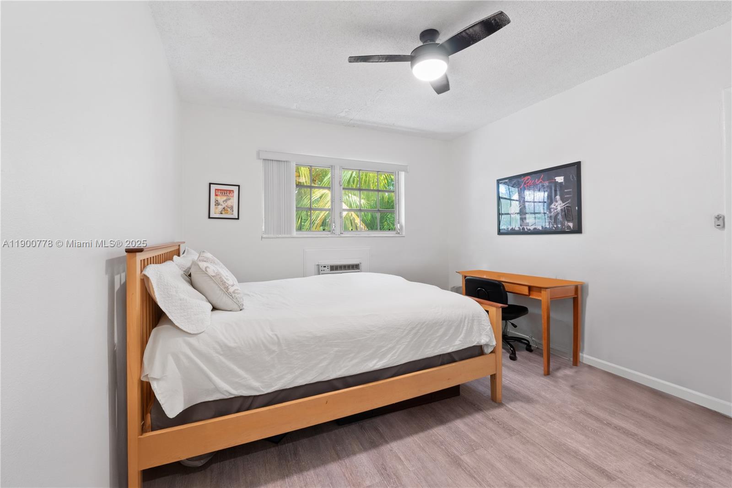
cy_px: 244
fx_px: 305
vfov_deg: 77.3
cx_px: 366
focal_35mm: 15
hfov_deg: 100.4
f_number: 9
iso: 250
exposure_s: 3.2
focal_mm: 10
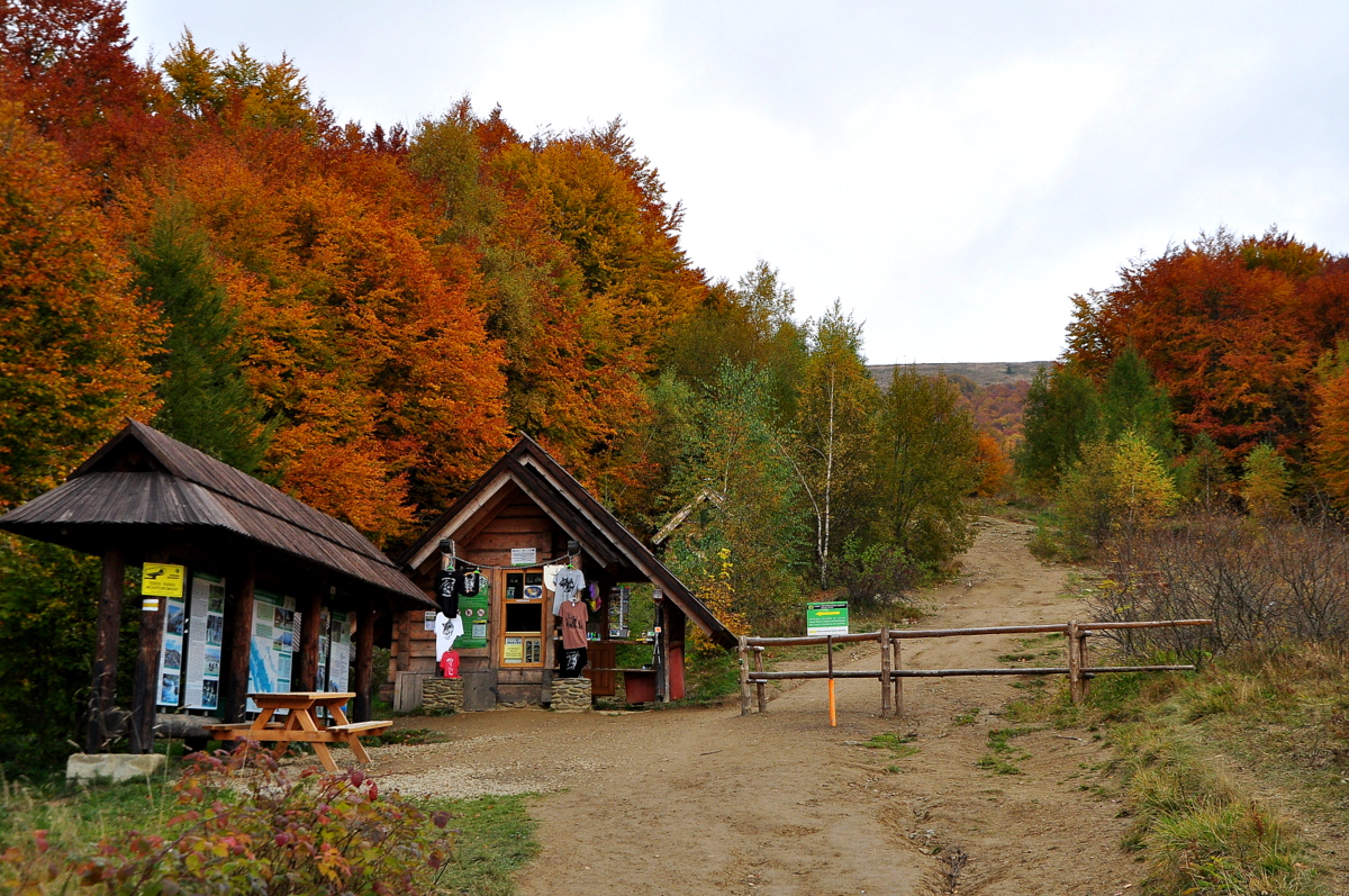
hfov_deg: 43.7
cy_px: 448
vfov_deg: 29.8
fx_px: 1684
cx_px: 674
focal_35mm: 45
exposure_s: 1/250
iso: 400
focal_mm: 30
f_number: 8
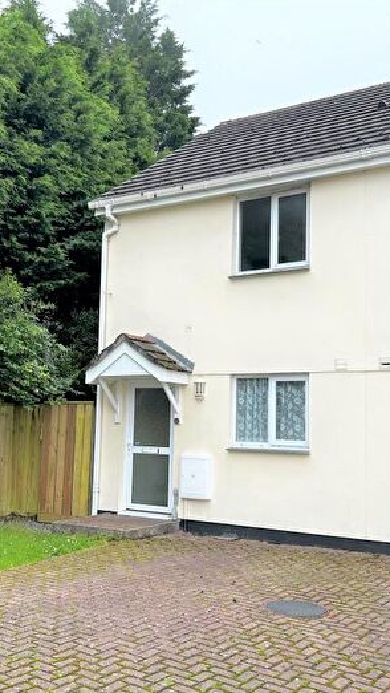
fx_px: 698
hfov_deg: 31.2
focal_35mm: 38
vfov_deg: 52.8
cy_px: 346
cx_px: 161
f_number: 1.5
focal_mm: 5.7
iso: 50
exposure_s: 1/1009
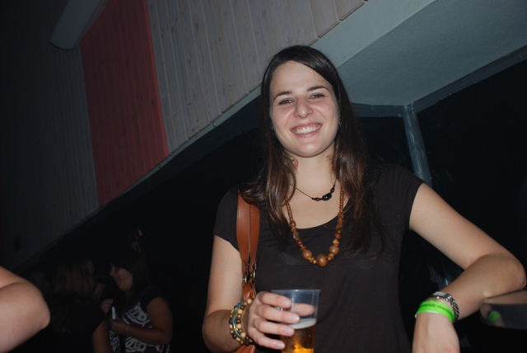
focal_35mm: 39
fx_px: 571
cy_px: 176
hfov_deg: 49.5
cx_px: 264
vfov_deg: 34.3
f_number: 4
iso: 200
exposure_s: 1/60
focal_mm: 26
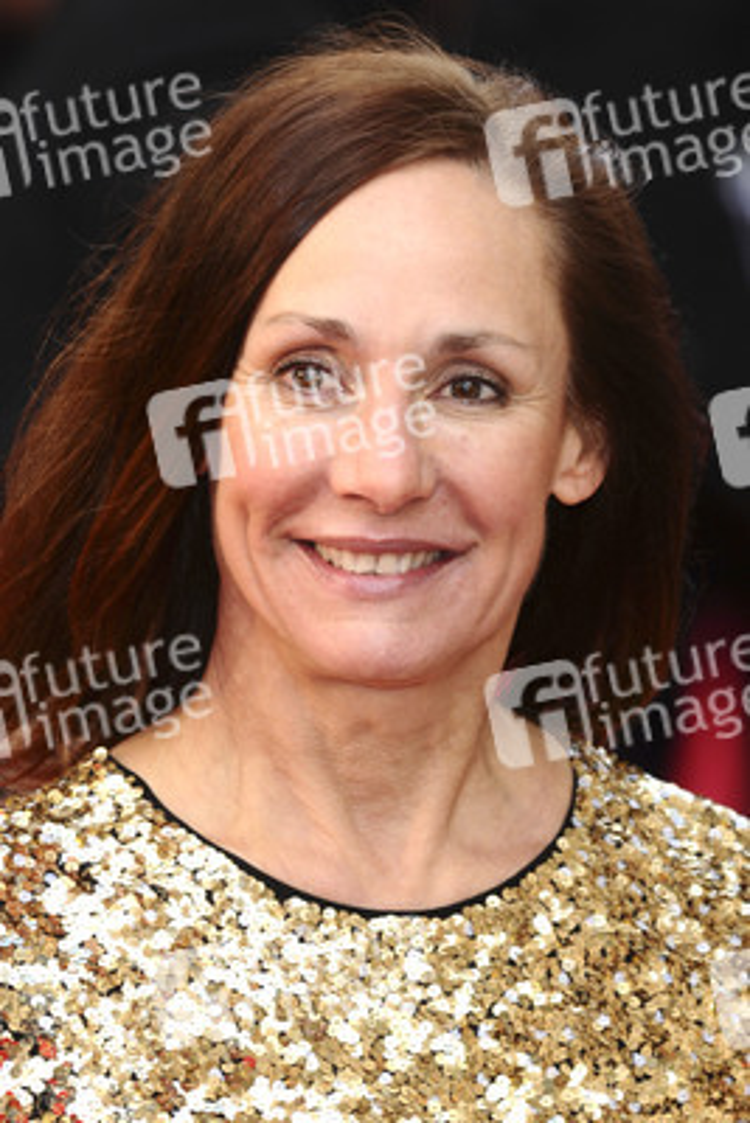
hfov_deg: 4.6
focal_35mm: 300
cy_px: 562
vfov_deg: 6.9
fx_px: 9366
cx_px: 375
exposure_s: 1/250
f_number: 5.6
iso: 320
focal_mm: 200
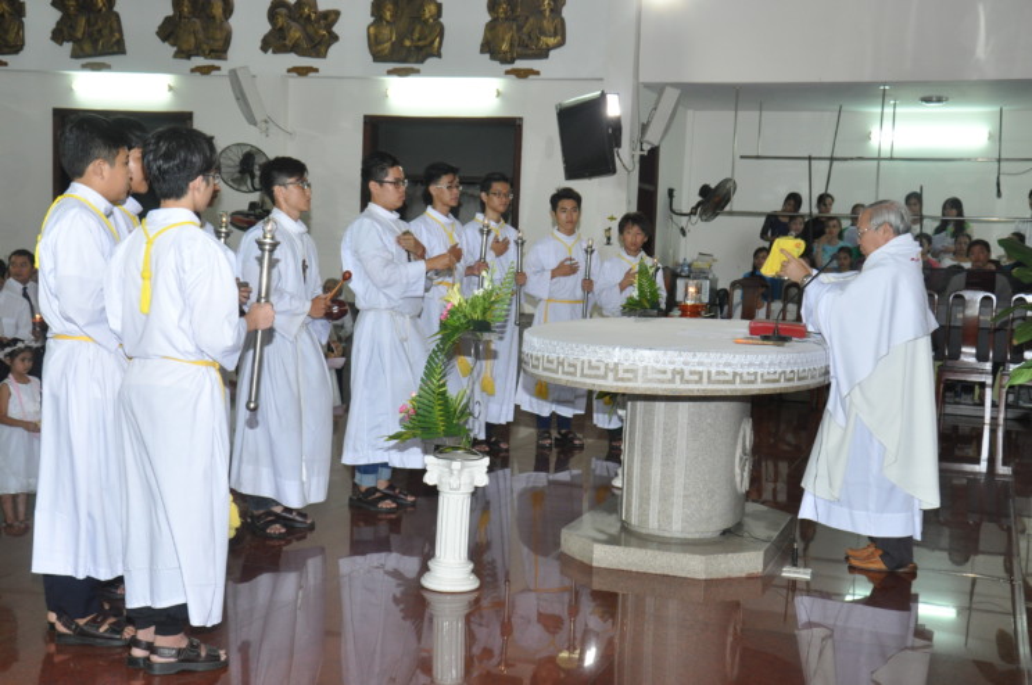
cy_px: 342
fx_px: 1374
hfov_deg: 41.2
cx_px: 516
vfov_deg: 28.0
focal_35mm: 48
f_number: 6.3
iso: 1000
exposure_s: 1/60
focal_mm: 32
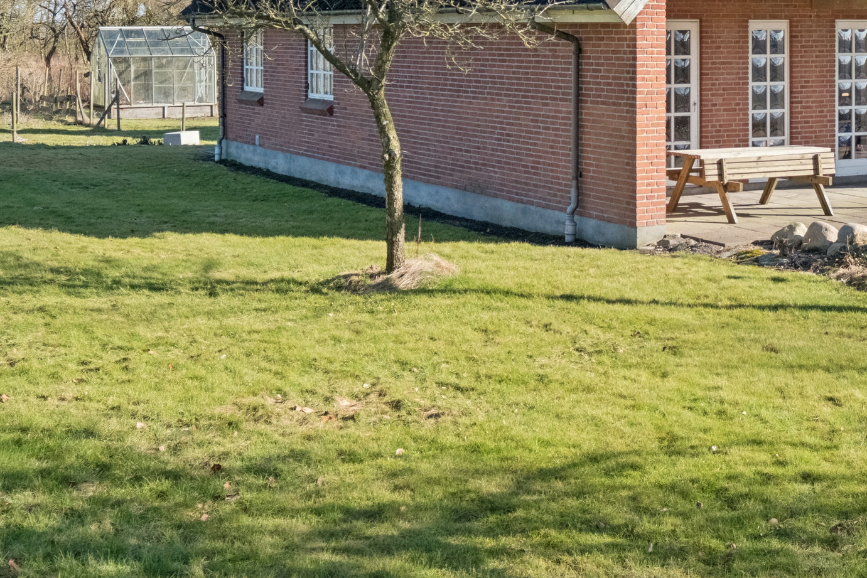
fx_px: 1517
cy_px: 37
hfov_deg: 30.9
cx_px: 723
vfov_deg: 21.0
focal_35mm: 63
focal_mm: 19.1
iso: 800
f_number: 8
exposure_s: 1/500
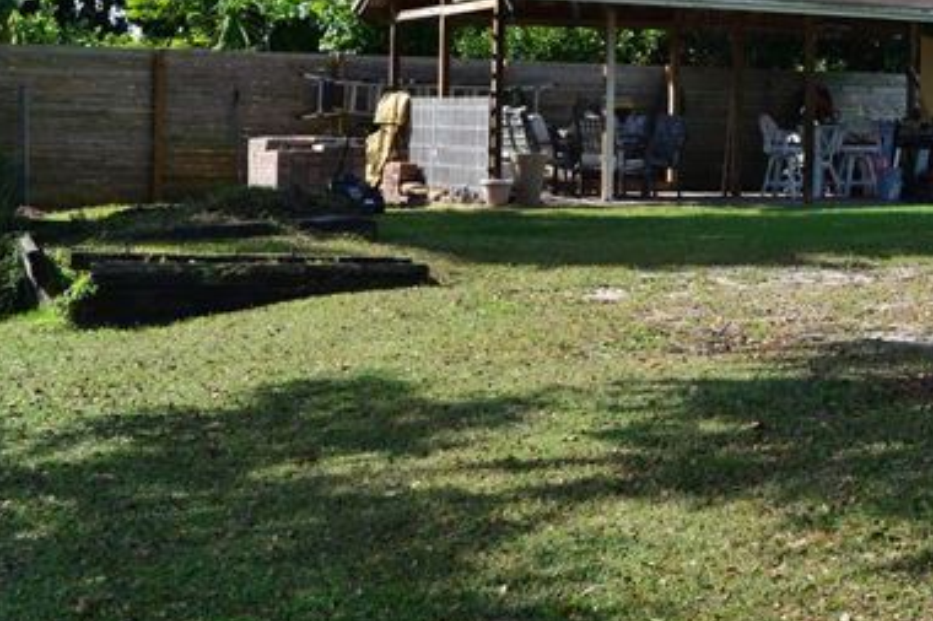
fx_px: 2021
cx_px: 804
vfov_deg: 17.3
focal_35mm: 78
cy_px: 131
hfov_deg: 25.4
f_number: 10
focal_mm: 28
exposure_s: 1/250
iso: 400
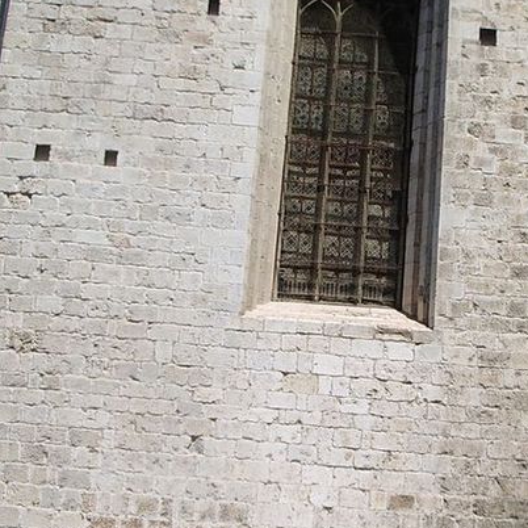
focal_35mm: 72
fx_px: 1242
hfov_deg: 23.7
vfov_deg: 24.0
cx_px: 401
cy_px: 240
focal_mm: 5.8
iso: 50
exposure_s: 1/400
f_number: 4.3
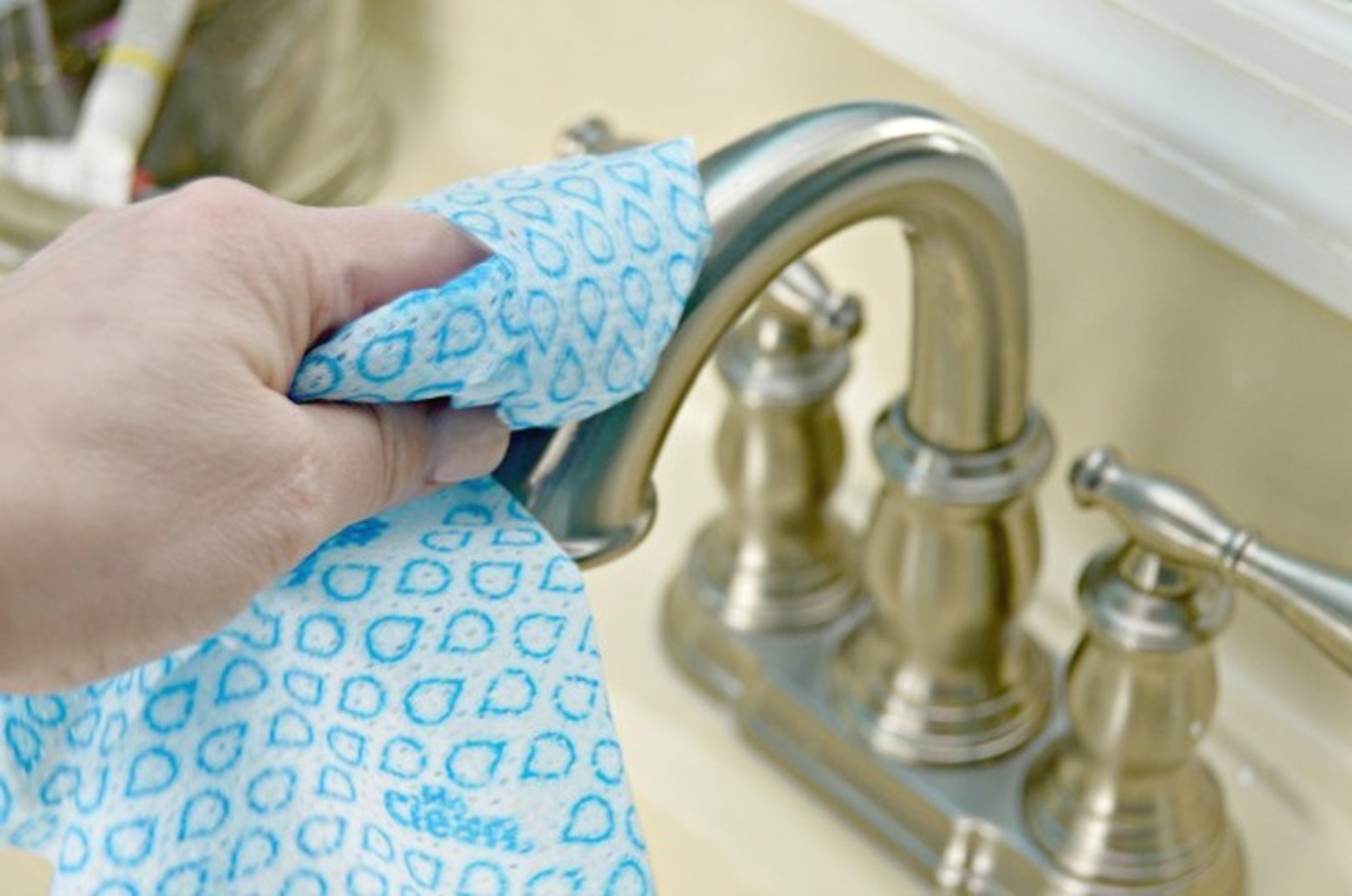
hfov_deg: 31.9
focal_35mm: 63
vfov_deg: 21.5
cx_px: 676
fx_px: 2362
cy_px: 448
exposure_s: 1/60
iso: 450
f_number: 5
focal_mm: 42
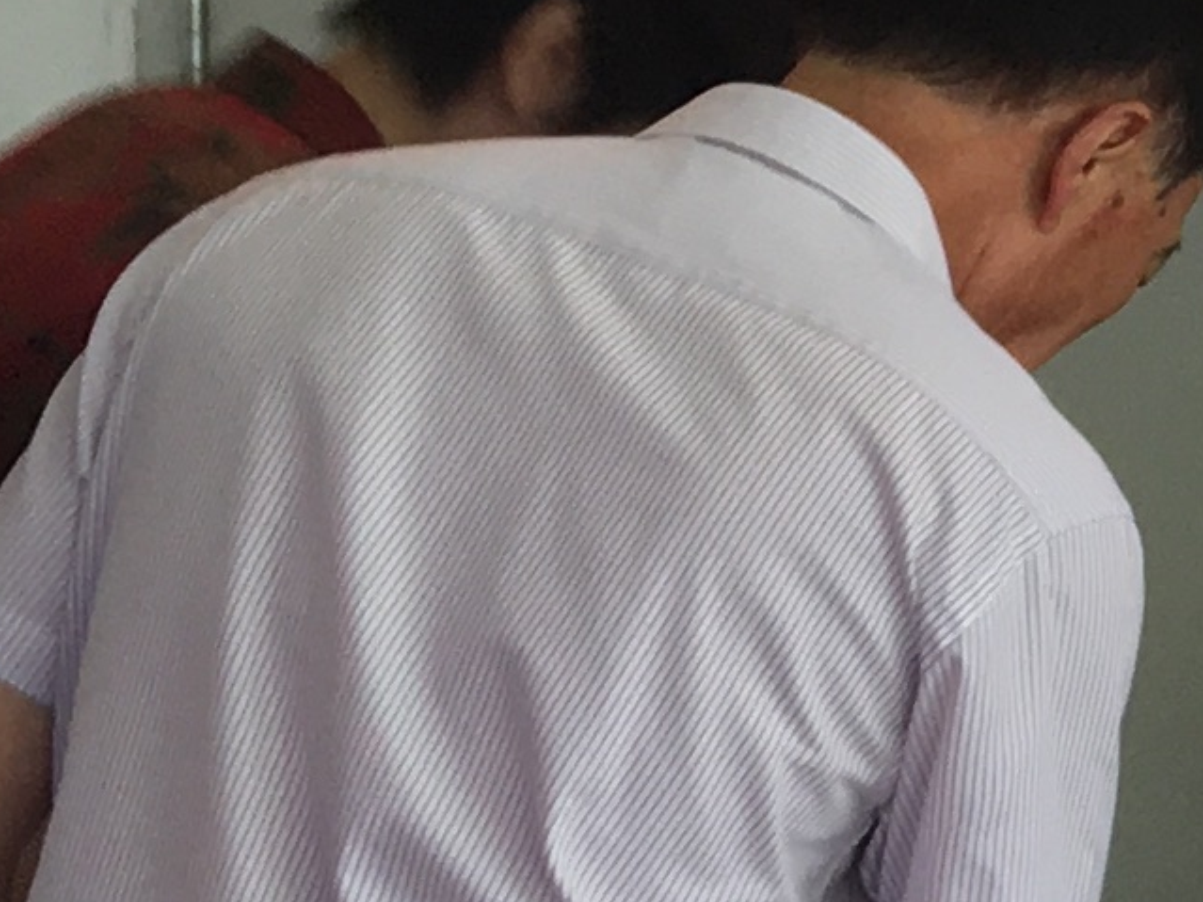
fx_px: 6359
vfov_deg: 8.0
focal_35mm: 183
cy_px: -213
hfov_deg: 9.1
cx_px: 3349
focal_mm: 4.15
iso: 25
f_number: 2.2
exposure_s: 1/50
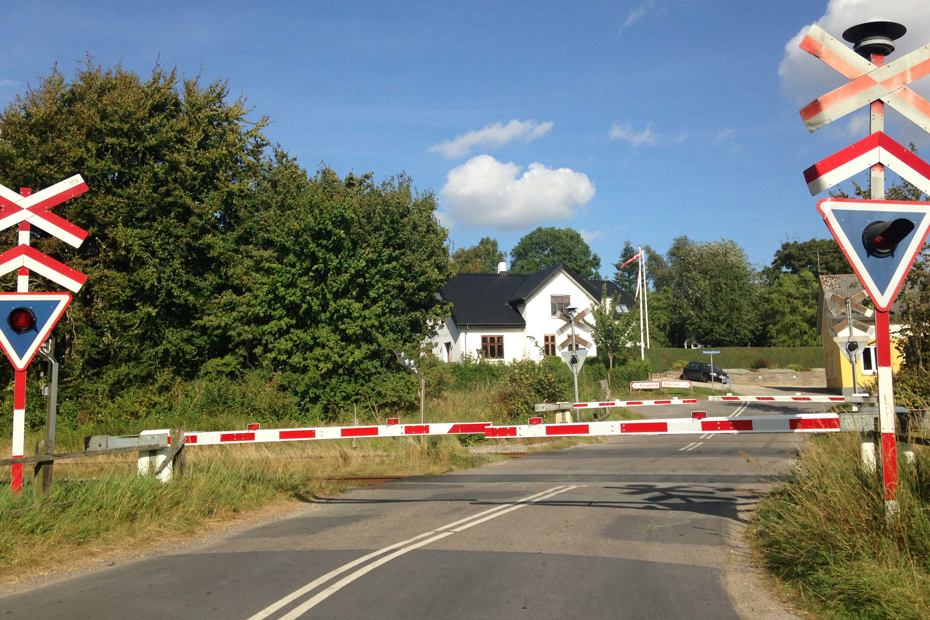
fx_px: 956
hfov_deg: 51.8
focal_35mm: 37
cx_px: 499
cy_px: 282
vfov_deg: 35.9
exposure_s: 1/1869
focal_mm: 4.12
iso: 50
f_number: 2.4
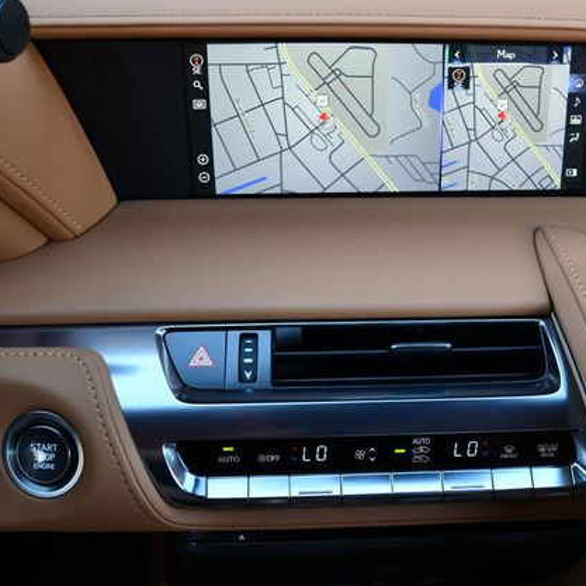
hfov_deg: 35.8
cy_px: 287
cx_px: 378
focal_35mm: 47
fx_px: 900
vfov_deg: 36.1
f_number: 3.5
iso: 720
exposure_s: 1/250
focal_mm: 18
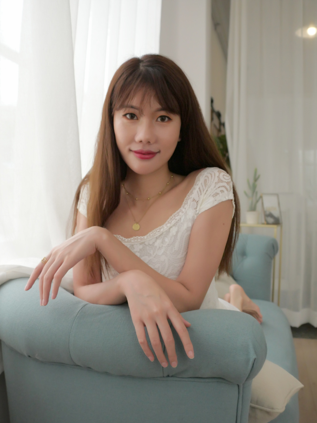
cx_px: 158
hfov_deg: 39.7
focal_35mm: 36
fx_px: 440
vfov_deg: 51.4
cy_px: 212
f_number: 3.5
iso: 1600
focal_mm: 18
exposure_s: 1/500
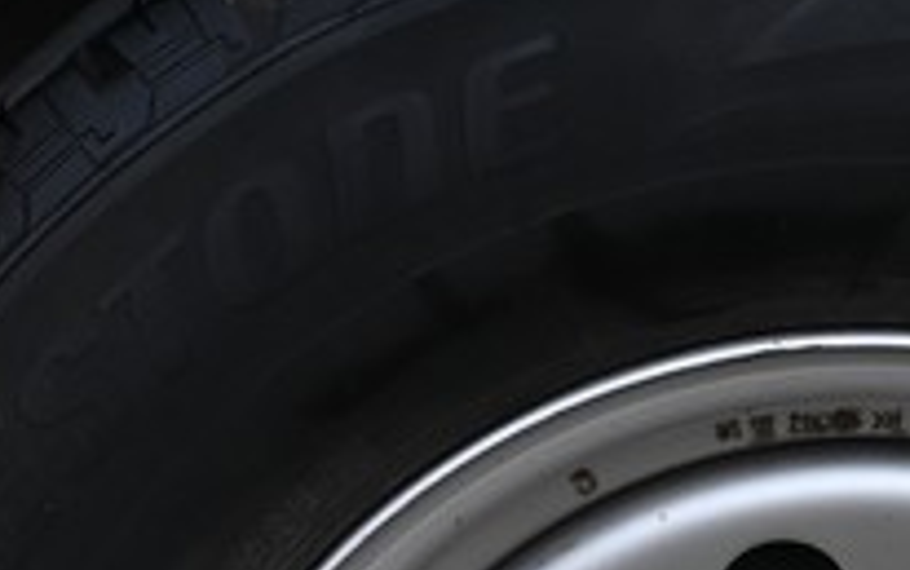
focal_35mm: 234
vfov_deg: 5.6
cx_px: 883
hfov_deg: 8.9
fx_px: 5806
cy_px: 811
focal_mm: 29
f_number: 5.6
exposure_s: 1/1000
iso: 400
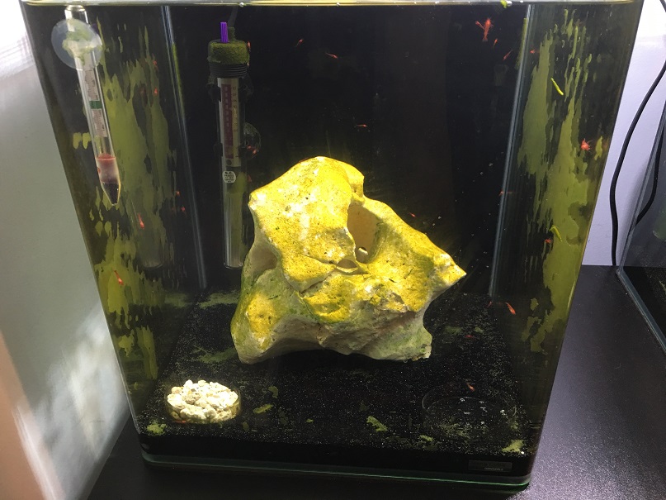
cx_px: 333
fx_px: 558
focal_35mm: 29
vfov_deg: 48.2
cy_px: 250
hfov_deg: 61.7
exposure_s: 1/17
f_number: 2.2
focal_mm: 4.15
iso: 50
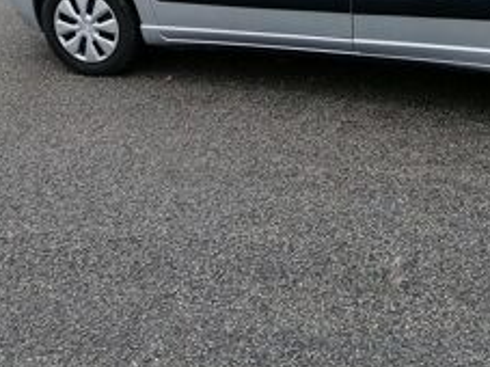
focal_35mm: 55
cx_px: 367
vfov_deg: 25.4
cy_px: 15
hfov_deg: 34.2
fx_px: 778
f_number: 1.8
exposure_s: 1/466
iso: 50
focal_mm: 5.4
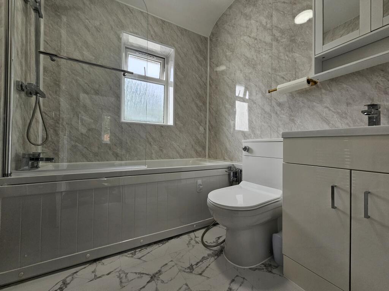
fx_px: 146
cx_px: 194
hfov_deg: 106.2
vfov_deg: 89.9
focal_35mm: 13
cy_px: 146
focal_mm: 2.2
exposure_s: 1/359
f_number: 2.2
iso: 200
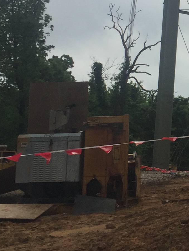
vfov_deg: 18.7
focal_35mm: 104
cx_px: 278
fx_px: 757
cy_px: 44
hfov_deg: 13.5
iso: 32
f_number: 2.2
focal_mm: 4.15
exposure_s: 1/1883
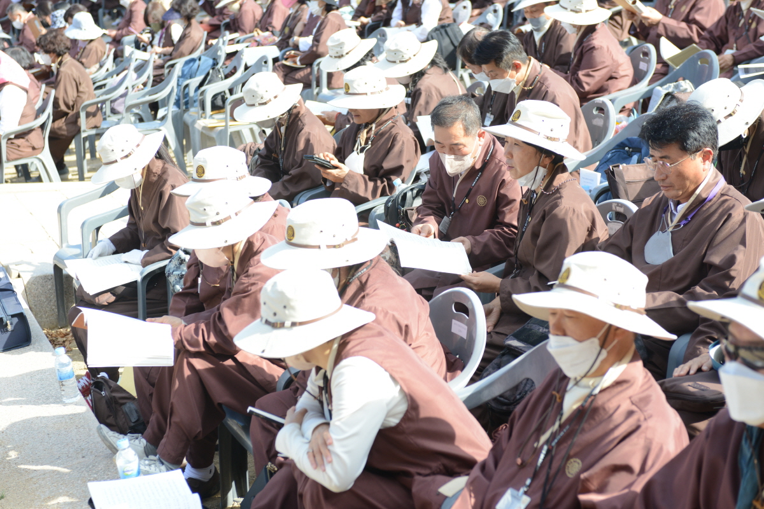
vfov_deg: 19.5
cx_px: 382
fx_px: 1485
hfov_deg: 28.8
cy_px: 254
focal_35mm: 70
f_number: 5
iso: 400
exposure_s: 1/400
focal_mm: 70
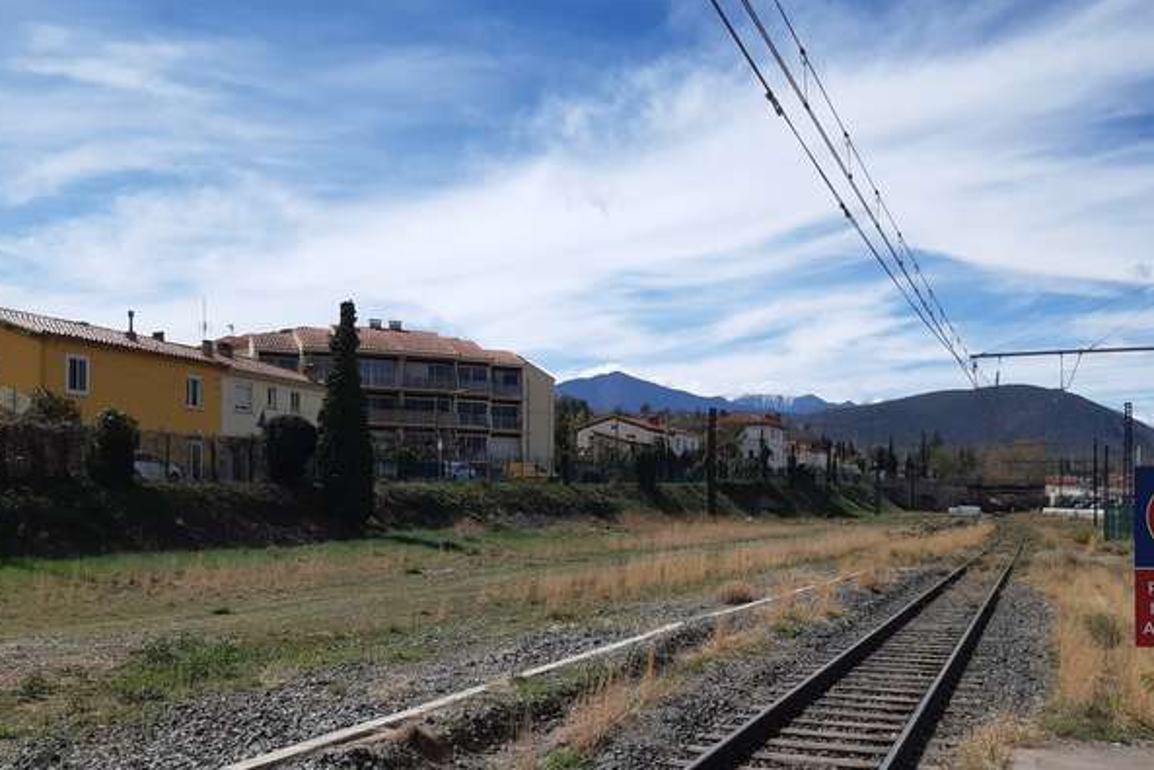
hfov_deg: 54.0
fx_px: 1122
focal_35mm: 35
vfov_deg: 37.4
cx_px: 703
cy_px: 523
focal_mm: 3.92
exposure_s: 1/3268
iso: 40
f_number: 1.7
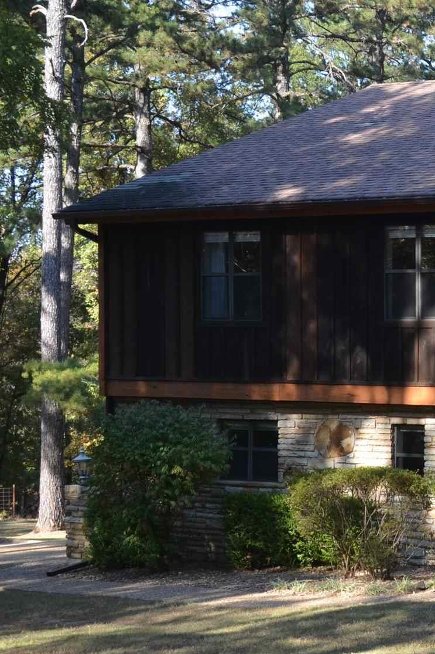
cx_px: 768
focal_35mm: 99
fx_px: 1795
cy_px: 353
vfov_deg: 20.6
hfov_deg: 12.7
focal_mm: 24
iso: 200
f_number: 6.3
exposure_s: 1/160
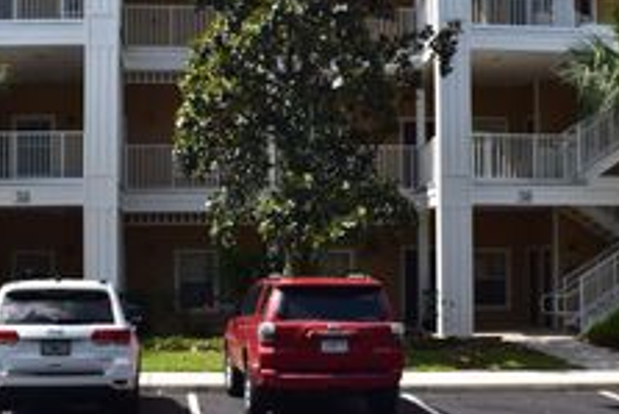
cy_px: 263
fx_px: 1447
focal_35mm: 84
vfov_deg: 16.2
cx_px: 266
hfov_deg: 24.1
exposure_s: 1/400
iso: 400
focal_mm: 25
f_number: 11
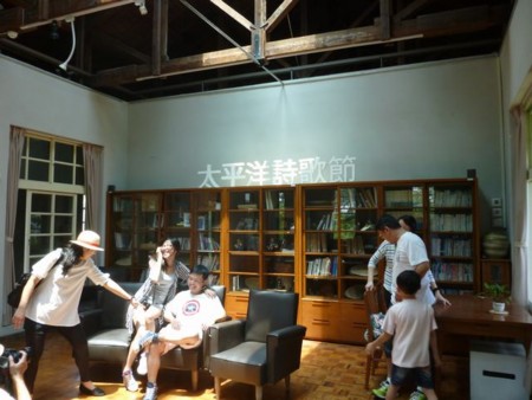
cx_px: 266
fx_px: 431
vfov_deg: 49.8
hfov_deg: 63.4
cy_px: 200
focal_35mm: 28
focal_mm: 5
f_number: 3.1
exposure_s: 1/60
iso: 125
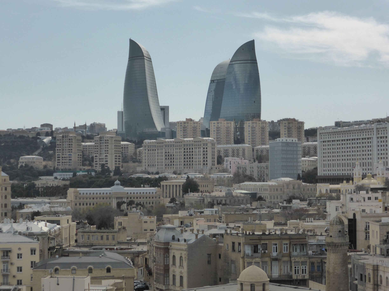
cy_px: 146
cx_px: 194
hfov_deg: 29.8
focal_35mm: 65
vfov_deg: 22.6
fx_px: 730
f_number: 4.8
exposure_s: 1/1600
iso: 200
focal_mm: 11
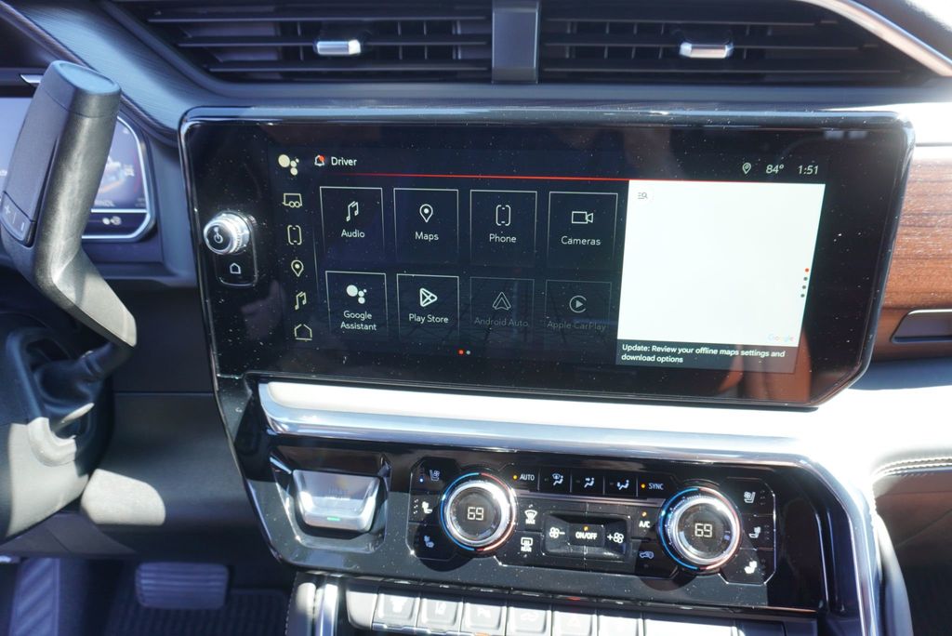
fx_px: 635
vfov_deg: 53.2
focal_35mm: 24
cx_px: 476
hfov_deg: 73.7
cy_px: 318
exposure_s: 1/60
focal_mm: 16
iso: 200
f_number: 4
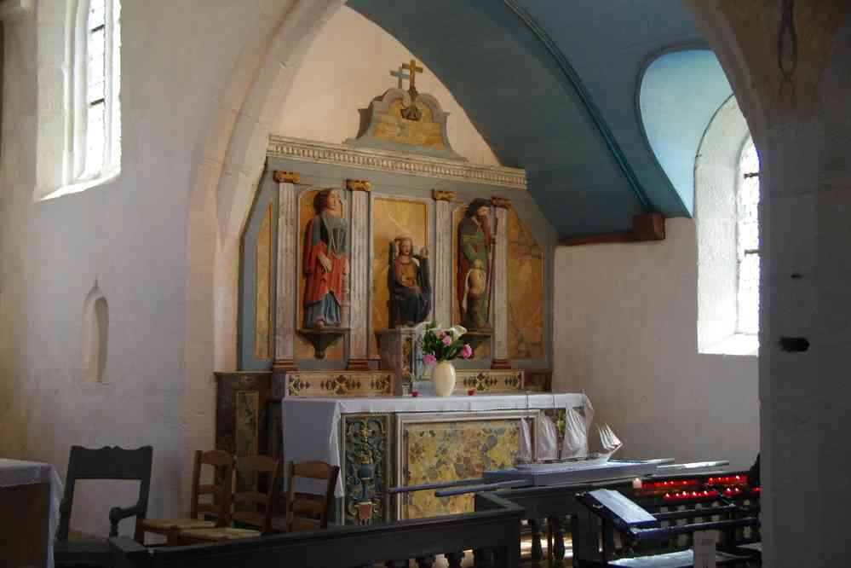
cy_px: 284
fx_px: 1241
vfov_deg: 25.8
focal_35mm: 52
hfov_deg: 37.9
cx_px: 426
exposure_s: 1/60
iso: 3200
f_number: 5.6
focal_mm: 35
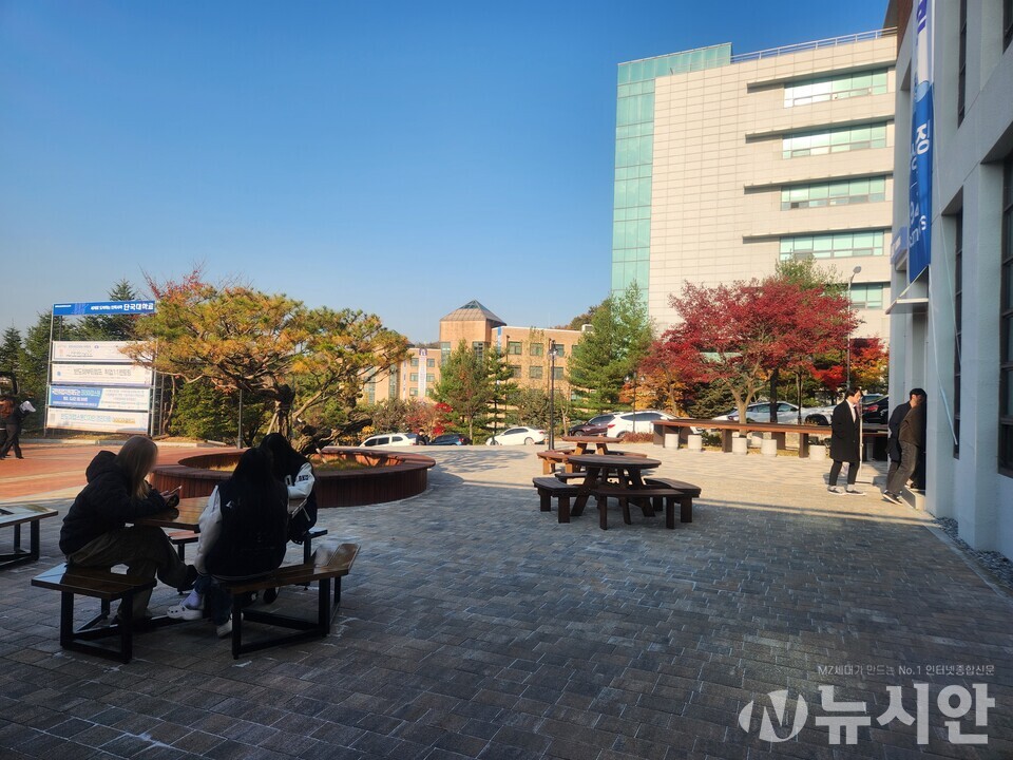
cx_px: 506
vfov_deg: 58.9
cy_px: 380
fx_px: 673
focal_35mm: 23
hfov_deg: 73.9
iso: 20
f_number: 1.8
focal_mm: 5.4
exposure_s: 1/1347
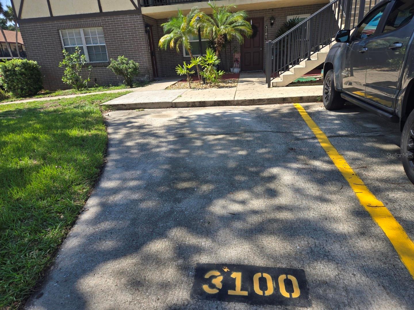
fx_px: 275
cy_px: 155
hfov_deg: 73.9
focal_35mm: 23
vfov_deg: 58.9
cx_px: 207
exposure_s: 1/799
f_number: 1.8
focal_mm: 5.4
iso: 25
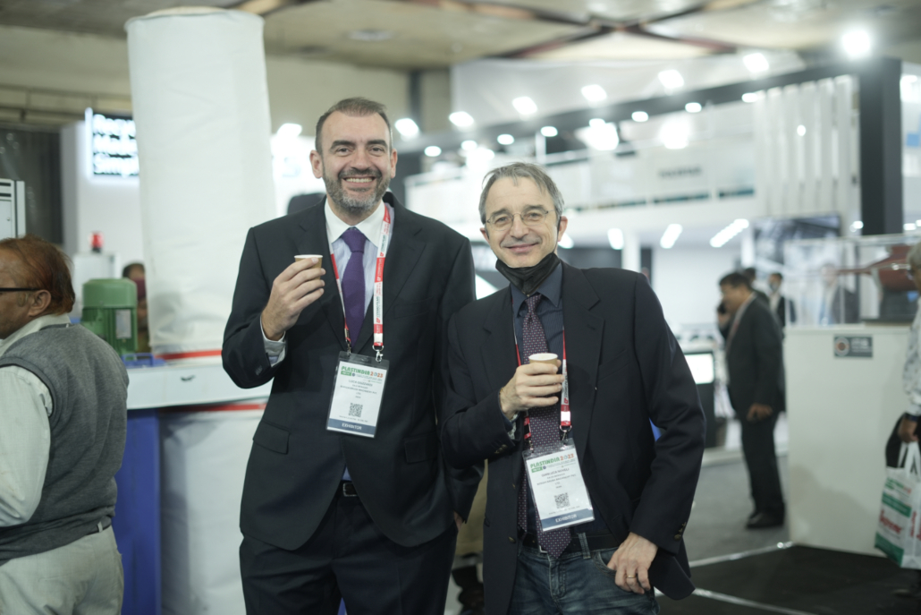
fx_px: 1279
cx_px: 460
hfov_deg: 39.6
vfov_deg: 27.0
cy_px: 308
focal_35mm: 50
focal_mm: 50
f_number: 1.8
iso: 200
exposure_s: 1/100
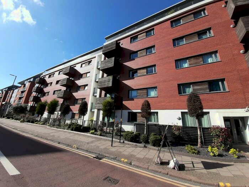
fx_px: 94
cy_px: 94
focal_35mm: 13
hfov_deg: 106.2
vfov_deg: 89.9
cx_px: 124
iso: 40
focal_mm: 1.42
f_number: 2.2
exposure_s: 1/962
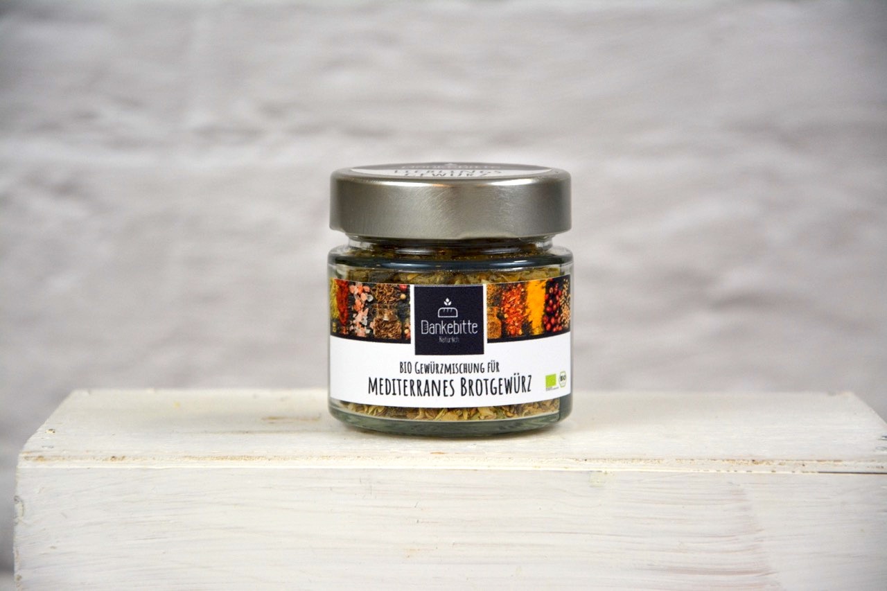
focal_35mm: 158
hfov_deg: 13.0
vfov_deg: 8.7
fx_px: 3880
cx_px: 444
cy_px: 296
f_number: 5.6
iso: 800
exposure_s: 1/125
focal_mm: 105
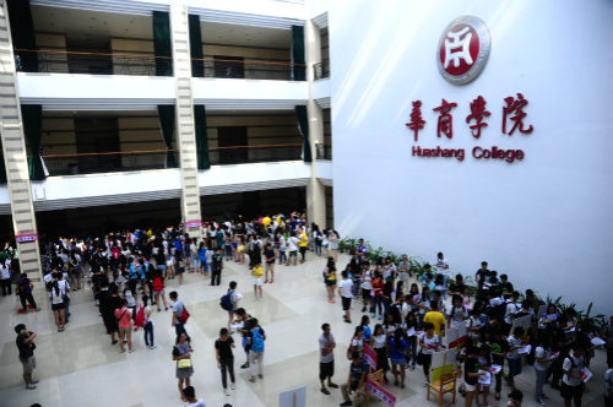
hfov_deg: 73.8
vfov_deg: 53.0
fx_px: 408
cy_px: 204
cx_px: 306
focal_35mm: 24
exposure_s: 1/60
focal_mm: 24
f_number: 4
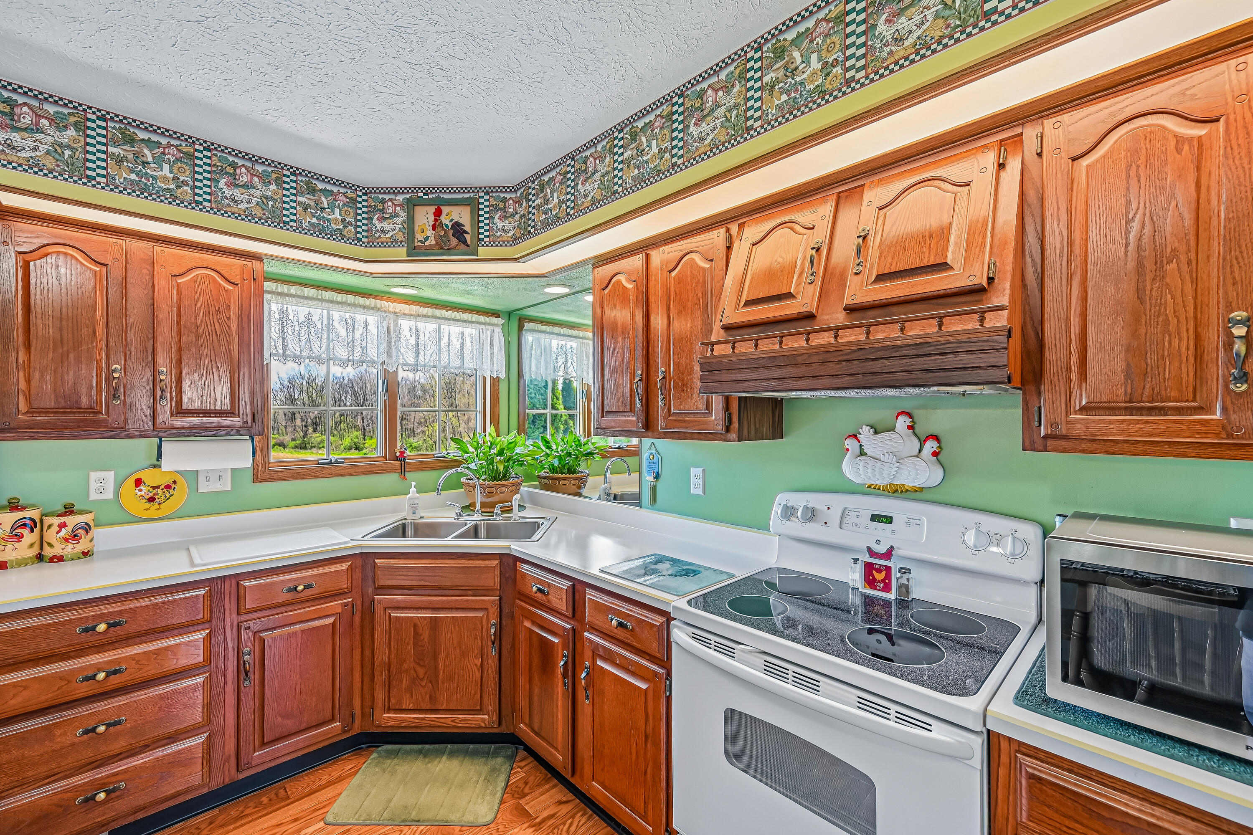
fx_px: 522
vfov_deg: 77.3
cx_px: 626
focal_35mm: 15
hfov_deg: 100.4
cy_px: 418
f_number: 4.8
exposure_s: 1/30
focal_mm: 15
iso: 400
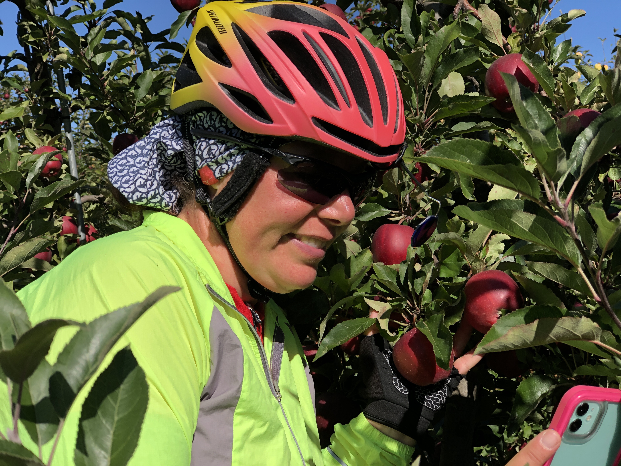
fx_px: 1023
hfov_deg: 33.8
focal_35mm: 57
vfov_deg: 25.7
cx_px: 310
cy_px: 233
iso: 20
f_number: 2.8
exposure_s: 1/762
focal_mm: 6.6
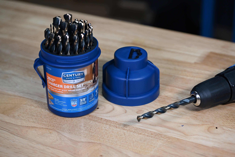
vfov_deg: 16.3
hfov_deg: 24.2
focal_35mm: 84
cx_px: 118
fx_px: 548
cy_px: 78
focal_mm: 84
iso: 800
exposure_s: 1/125
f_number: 4
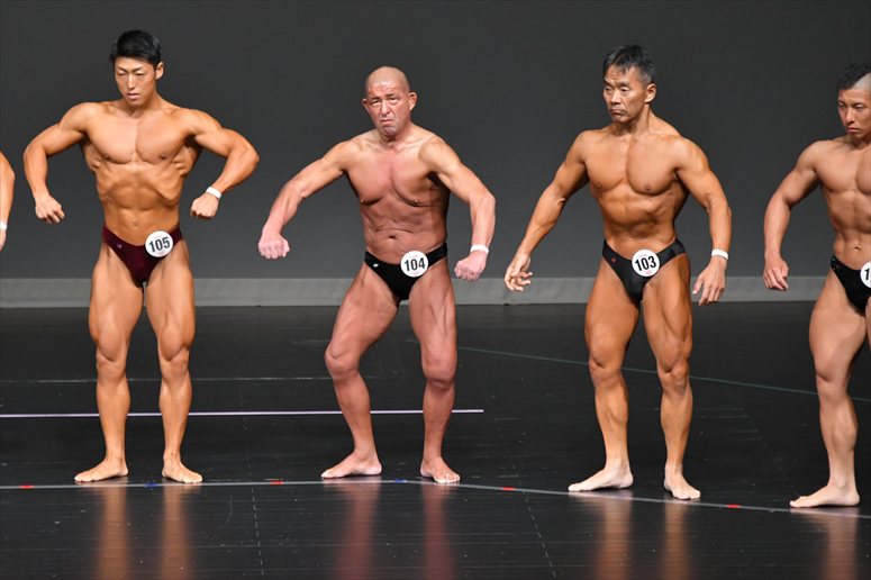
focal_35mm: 315
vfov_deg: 4.4
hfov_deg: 6.5
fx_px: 7618
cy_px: 290
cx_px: 436
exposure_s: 1/400
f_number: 5.6
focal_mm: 210
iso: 4000
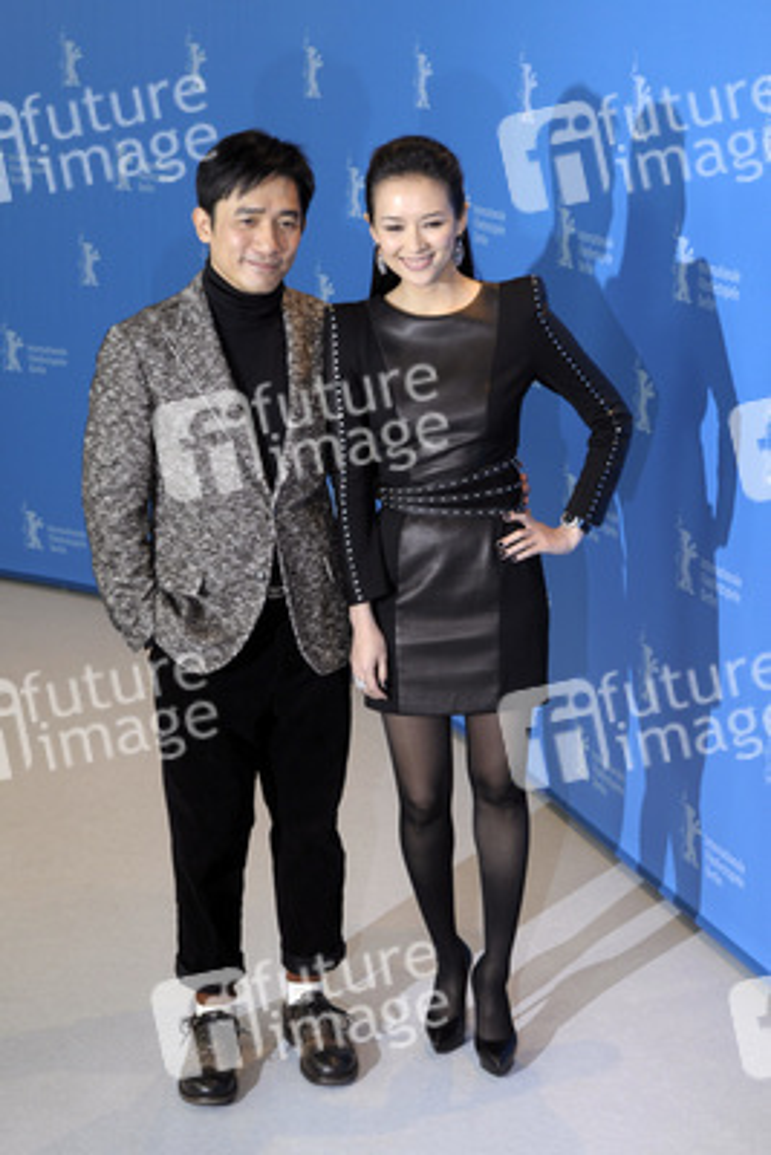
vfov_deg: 28.1
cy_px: 578
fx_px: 2311
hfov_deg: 18.9
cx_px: 386
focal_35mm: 72
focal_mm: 48
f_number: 5
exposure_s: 1/80
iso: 320
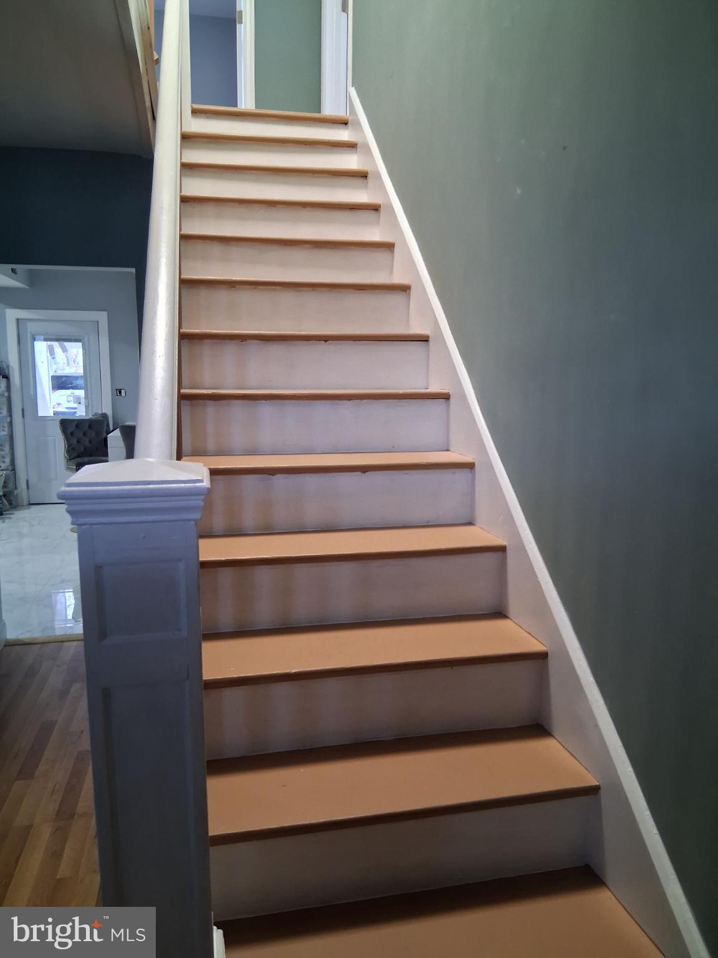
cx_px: 359
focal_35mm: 26
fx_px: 719
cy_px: 479
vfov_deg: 67.3
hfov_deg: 53.1
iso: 500
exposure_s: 1/33
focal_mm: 3.98
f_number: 1.8
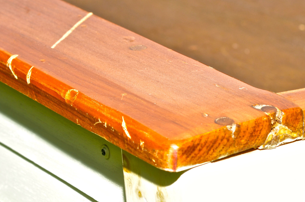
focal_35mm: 182
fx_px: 1539
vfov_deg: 7.5
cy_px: 169
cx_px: 216
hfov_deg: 11.3
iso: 160
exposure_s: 1/250
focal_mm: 70
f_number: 8
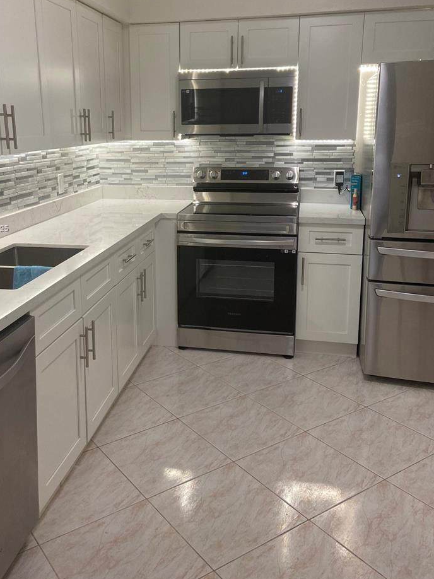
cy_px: 229
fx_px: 569
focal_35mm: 34
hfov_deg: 41.6
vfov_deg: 53.6
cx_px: 177
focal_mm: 4.25
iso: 80
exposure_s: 1/60
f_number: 1.8
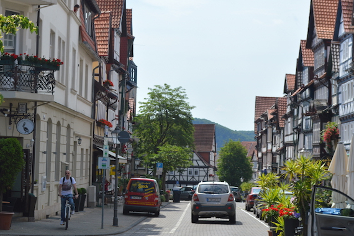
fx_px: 992
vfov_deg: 13.5
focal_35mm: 101
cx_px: 112
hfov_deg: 20.1
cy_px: 72
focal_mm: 48
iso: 100
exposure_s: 1/250
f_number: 8
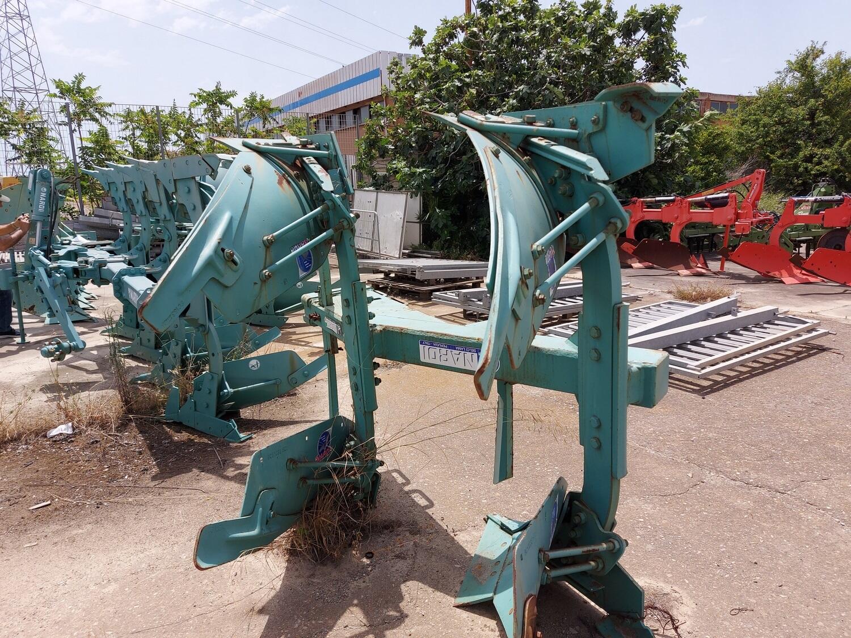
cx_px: 426
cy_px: 319
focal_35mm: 24
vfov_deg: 56.8
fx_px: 590
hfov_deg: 71.6
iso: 32
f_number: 1.8
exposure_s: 1/1107
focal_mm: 5.23
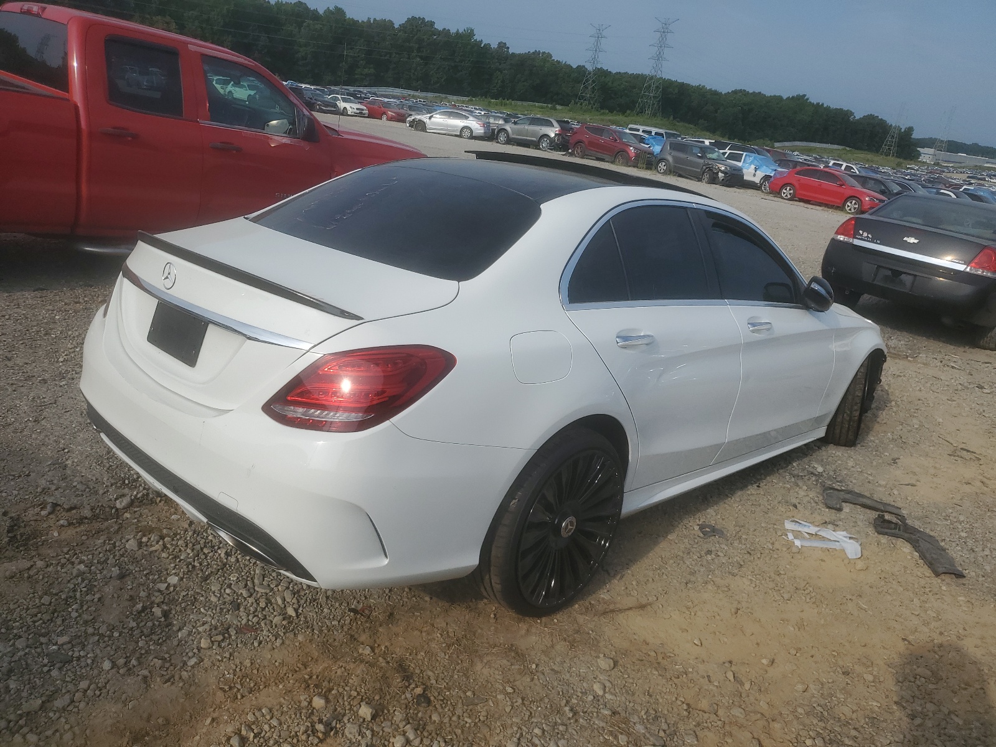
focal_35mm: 26
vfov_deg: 53.1
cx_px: 498
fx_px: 748
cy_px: 374
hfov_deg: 67.3
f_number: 1.5
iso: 50
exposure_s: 1/5000
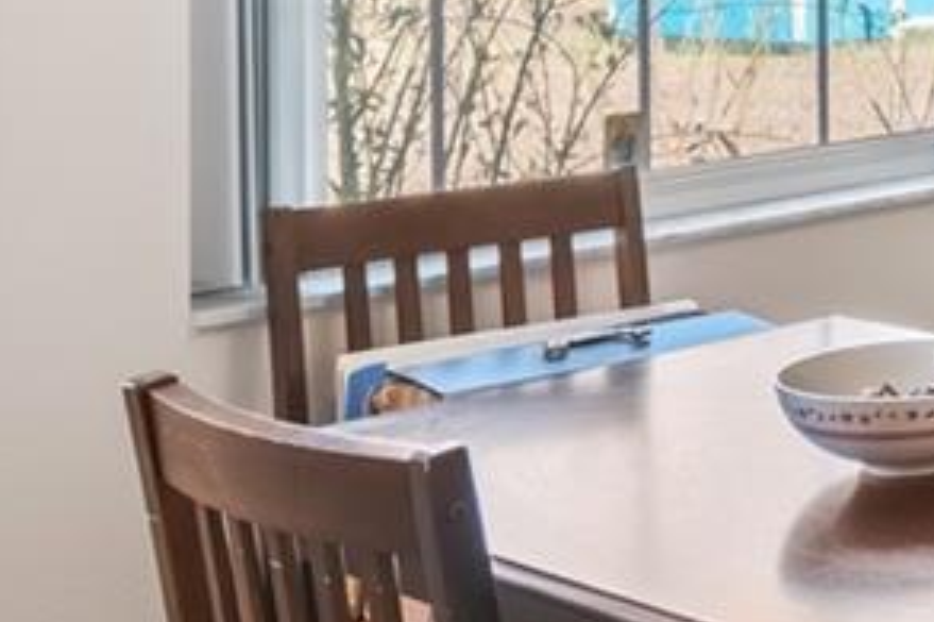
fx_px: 2126
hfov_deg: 19.8
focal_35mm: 82
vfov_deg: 15.8
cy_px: -201
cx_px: 1568
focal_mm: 10
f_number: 9
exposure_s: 1/2
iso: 250
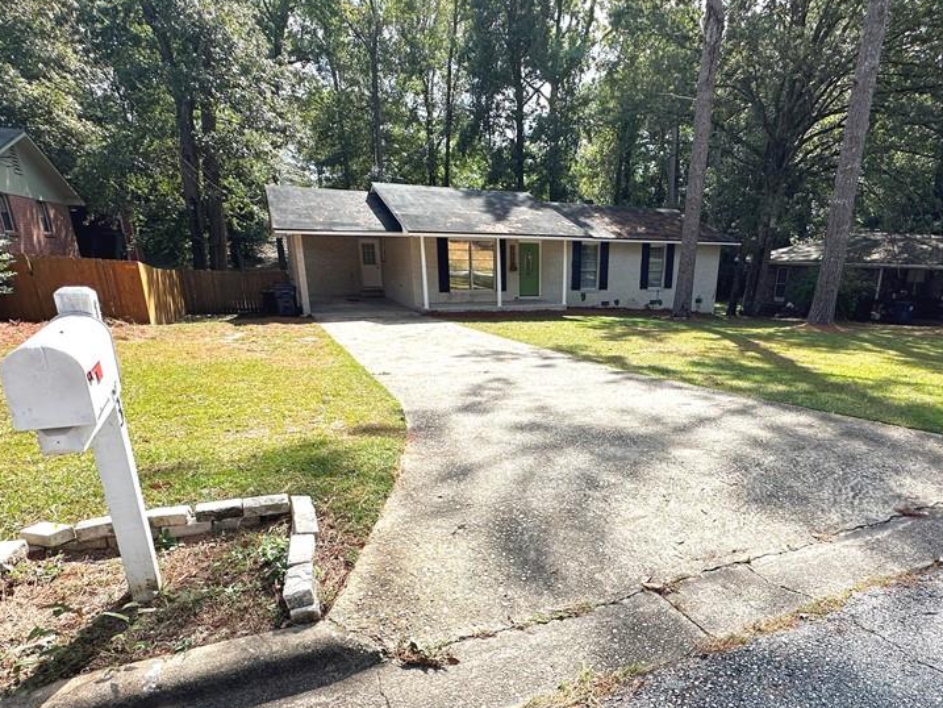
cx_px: 554
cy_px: 428
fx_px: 545
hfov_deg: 81.0
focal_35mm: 20
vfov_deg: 65.3
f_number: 2.2
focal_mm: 2.22
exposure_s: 1/1304
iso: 50
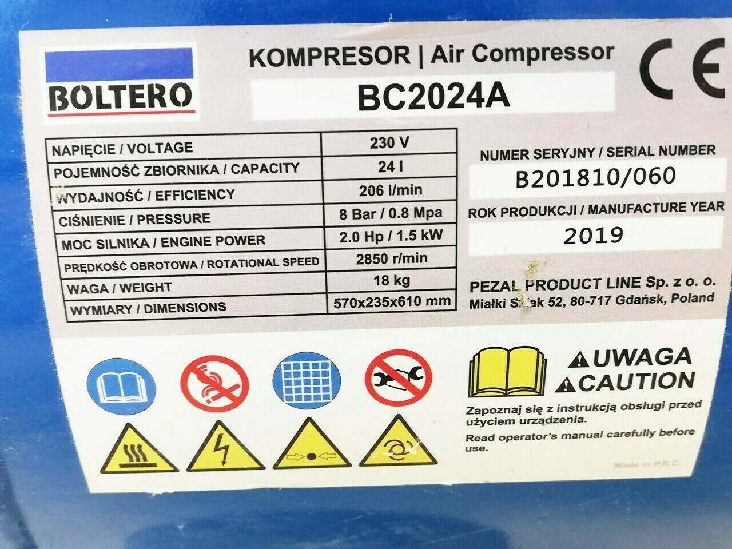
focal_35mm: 36
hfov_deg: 51.4
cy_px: 274
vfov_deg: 39.7
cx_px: 366
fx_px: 761
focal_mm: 3.81
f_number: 2.2
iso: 250
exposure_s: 1/33.3
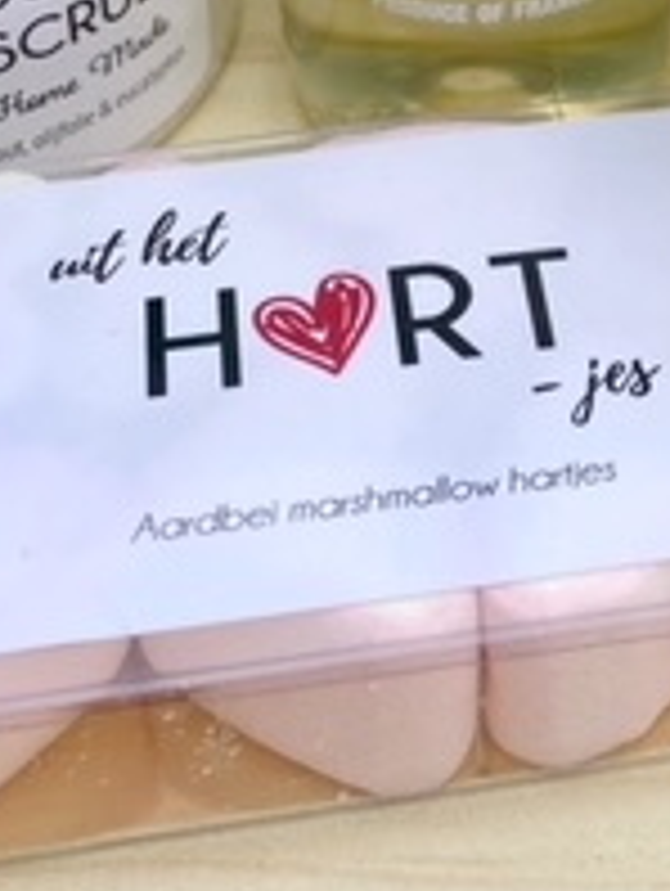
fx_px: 2163
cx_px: 513
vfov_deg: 20.1
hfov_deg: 17.5
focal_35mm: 84
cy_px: -436
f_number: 1.8
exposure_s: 1/1429
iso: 32
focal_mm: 4.25
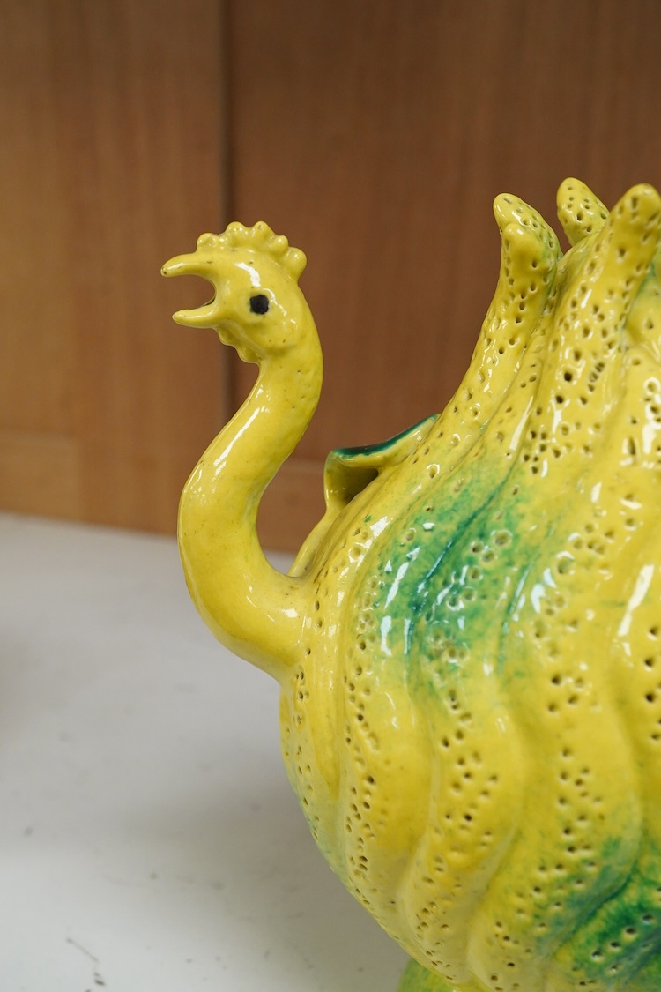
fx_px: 1239
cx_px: 330
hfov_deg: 29.9
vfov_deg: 43.6
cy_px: 496
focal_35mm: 45
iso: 2500
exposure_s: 1/160
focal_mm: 30
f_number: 11
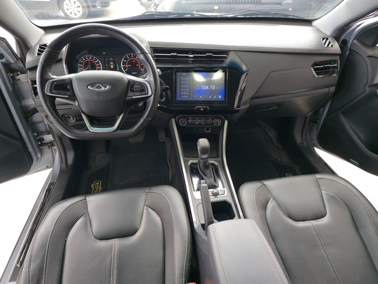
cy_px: 142
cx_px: 189
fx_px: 251
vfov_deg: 58.9
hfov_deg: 73.9
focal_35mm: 23
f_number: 1.7
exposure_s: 1/60
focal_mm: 6.3
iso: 200
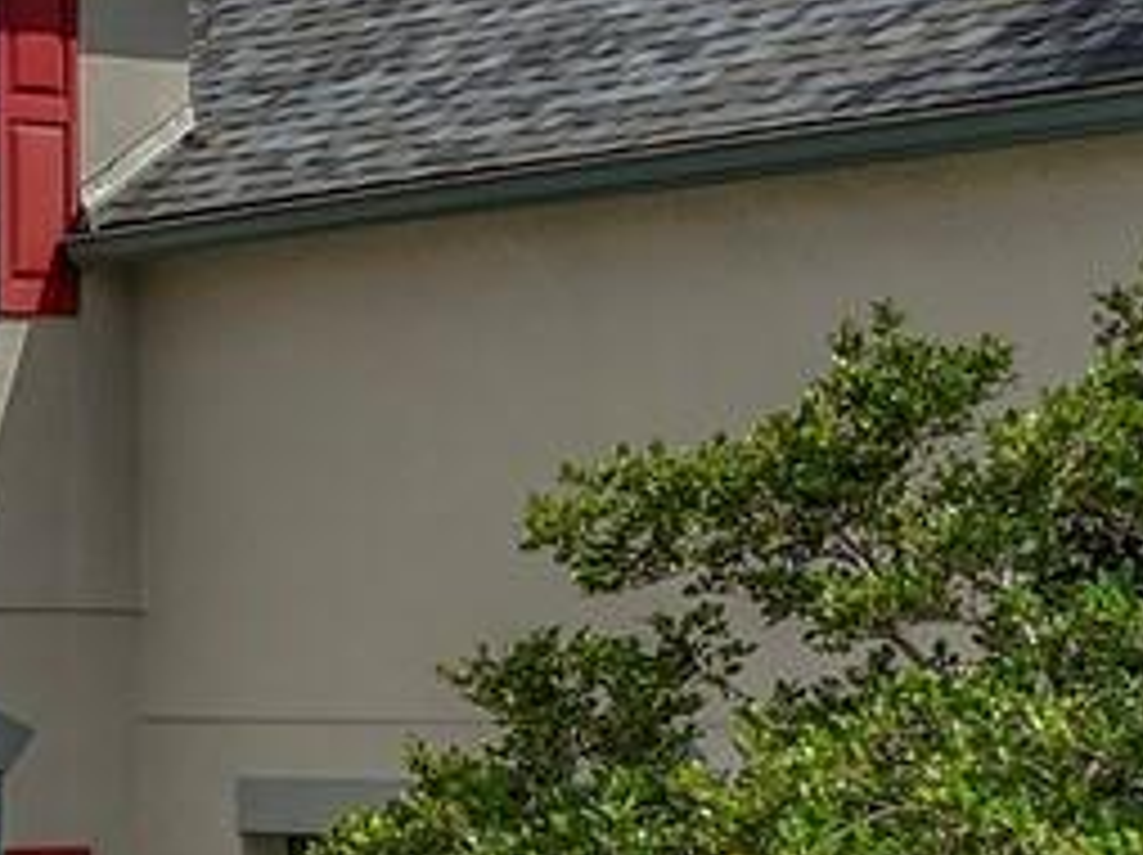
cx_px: -212
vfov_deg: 9.8
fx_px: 4981
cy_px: 544
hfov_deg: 12.8
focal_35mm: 151
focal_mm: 12.29
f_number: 2.8
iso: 100
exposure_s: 1/2000
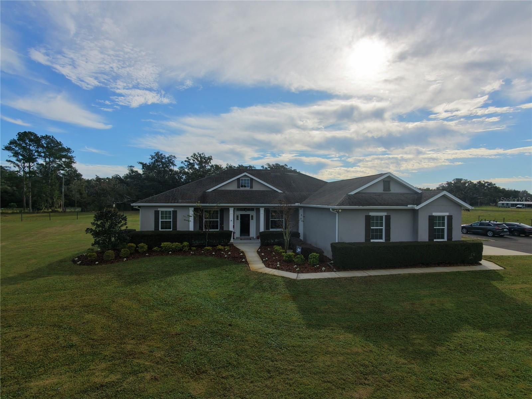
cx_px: 266
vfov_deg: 78.1
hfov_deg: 94.5
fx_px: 246
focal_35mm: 16
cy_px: 200
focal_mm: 3.05
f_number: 2.2
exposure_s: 1/1000
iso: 100
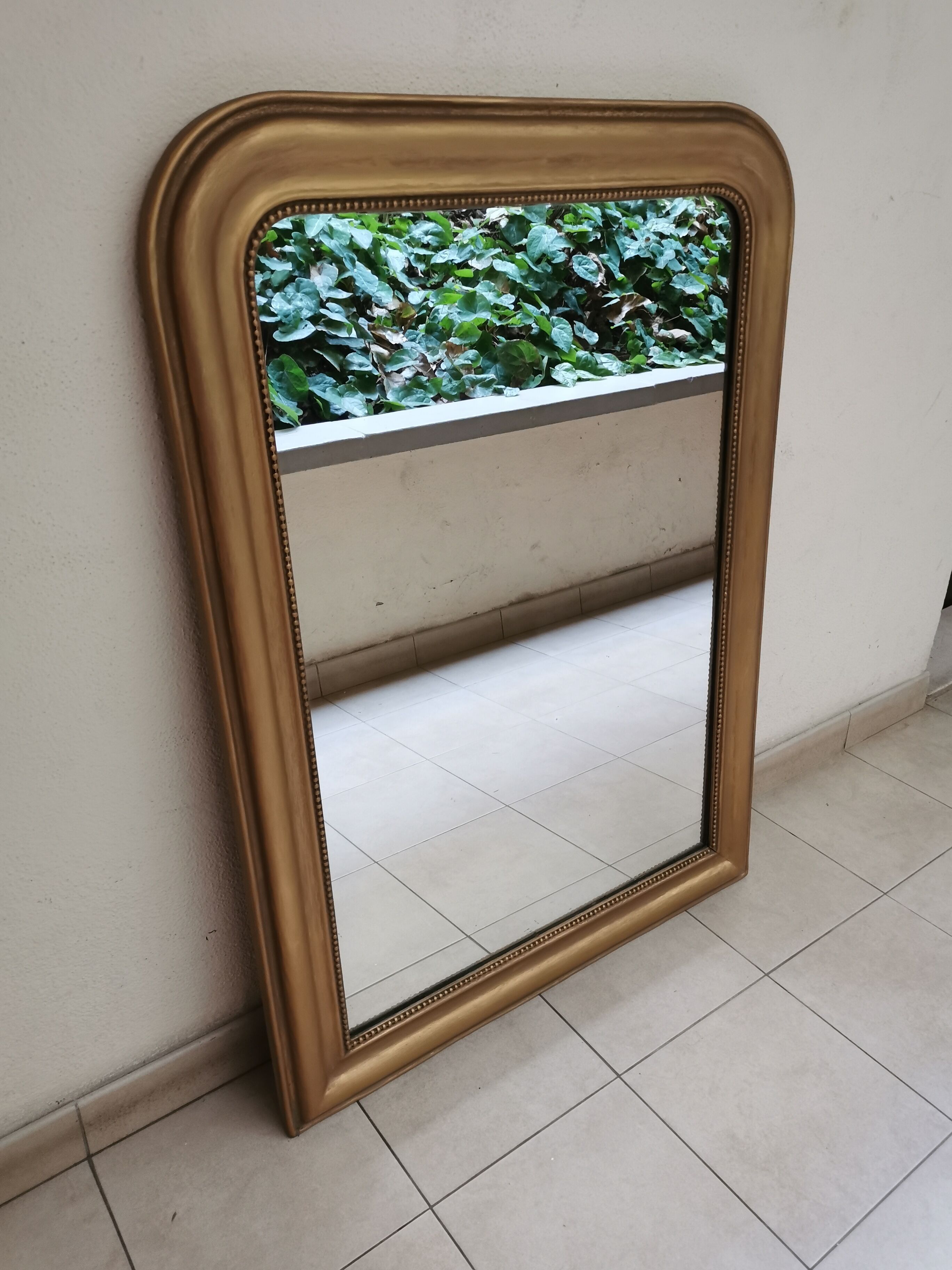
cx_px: 476
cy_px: 635
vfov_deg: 65.3
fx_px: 990
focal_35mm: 27
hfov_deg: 51.4
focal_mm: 5.58
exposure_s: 1/33.3
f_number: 1.8
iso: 250
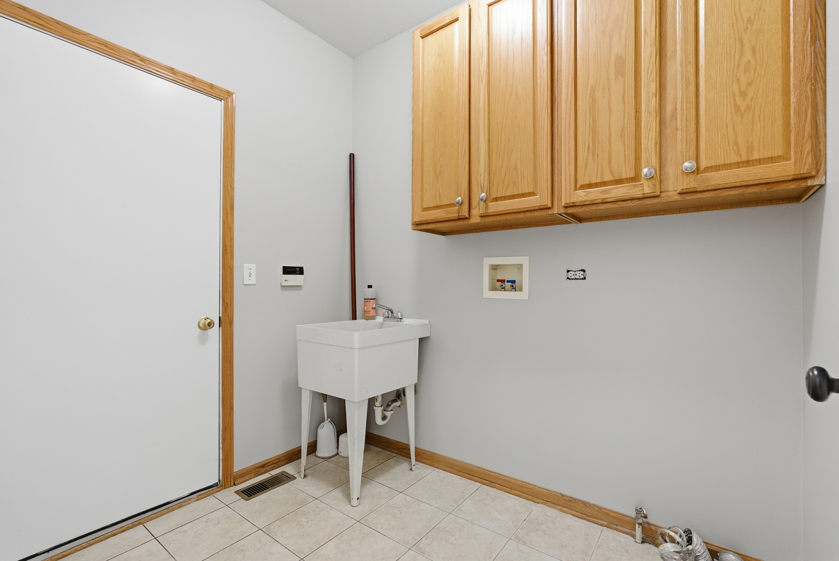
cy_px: 280
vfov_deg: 73.8
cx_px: 420
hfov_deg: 96.7
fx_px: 373
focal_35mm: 16
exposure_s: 1/10
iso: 640
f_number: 8
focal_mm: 16
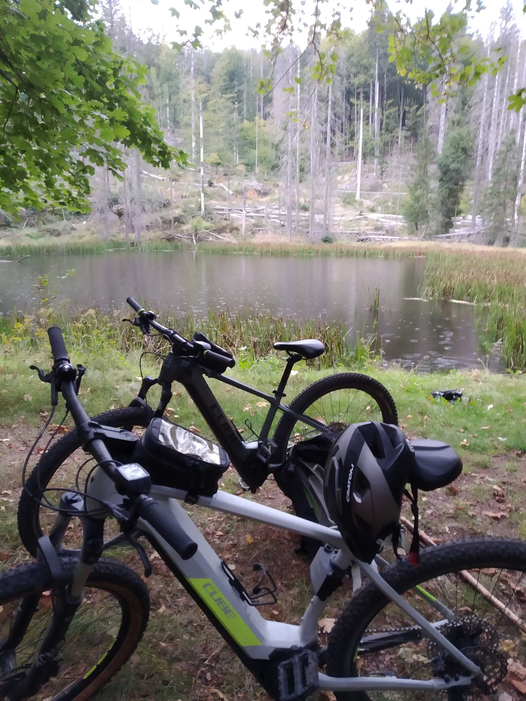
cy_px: 350
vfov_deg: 67.3
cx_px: 263
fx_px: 527
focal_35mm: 26
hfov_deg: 53.1
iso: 640
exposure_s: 1/17
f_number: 2.2
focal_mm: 3.82
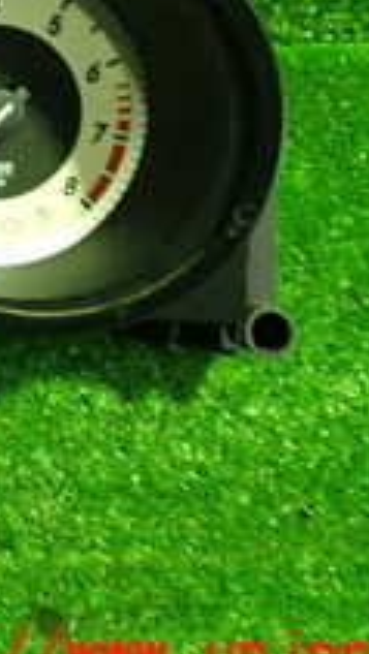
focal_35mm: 93
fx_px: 1614
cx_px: -403
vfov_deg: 22.1
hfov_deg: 11.5
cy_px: 0
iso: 320
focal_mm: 5.4
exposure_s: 1/30
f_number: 2.3
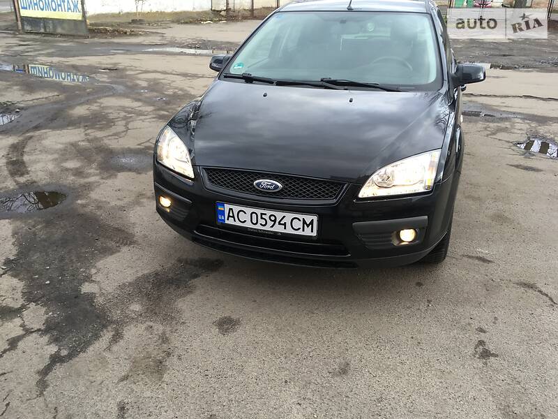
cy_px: 210
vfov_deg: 48.2
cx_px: 279
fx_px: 467
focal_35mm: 29
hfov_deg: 61.7
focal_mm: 4.2
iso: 25
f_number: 2.2
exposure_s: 1/102
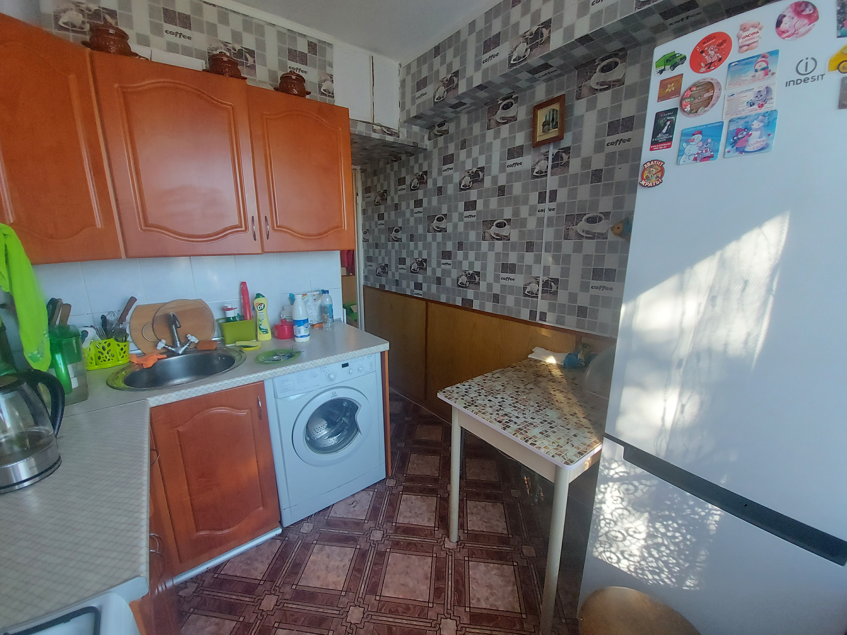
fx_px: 318
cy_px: 318
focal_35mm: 13
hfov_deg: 106.2
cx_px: 424
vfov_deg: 89.9
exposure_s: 1/50
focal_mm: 1.74
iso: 160
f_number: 2.2
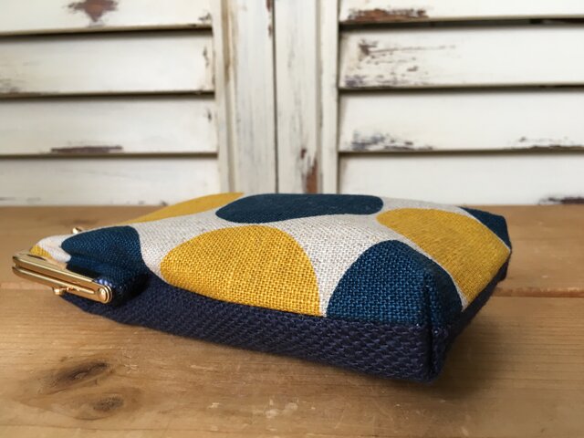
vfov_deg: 48.2
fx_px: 489
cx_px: 292
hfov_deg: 61.7
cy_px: 219
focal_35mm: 29
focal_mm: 4.15
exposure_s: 1/30
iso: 50
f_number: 2.2
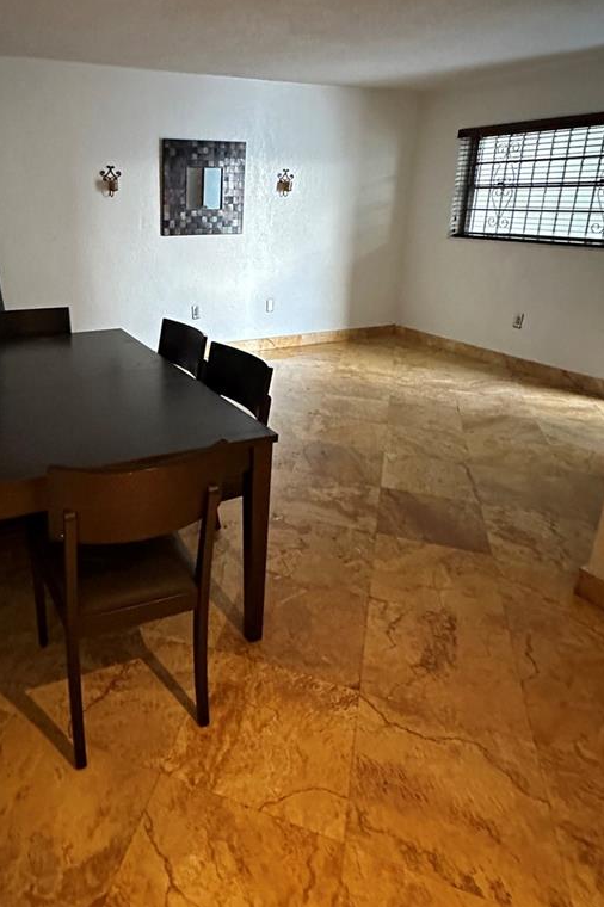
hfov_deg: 53.2
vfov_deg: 75.4
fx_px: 579
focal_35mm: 23
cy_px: 368
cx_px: 171
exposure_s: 1/60
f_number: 2.2
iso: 1000
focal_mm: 2.22
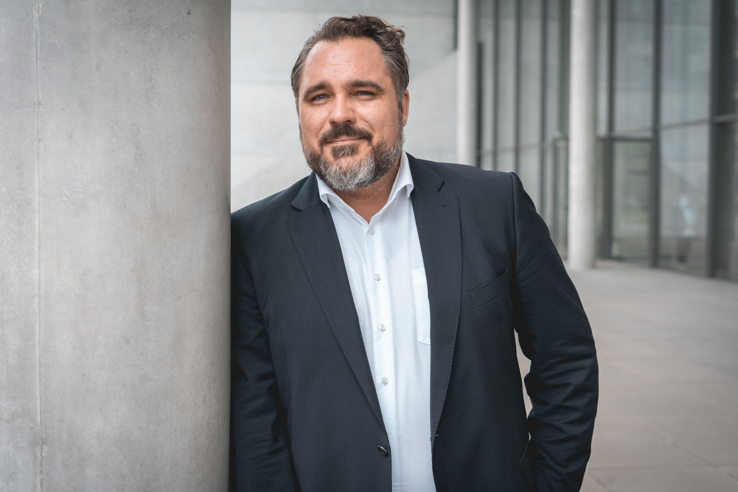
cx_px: 369
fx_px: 1025
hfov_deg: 39.6
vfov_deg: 27.0
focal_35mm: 50
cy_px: 246
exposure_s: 1/400
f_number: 4
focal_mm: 50
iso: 320
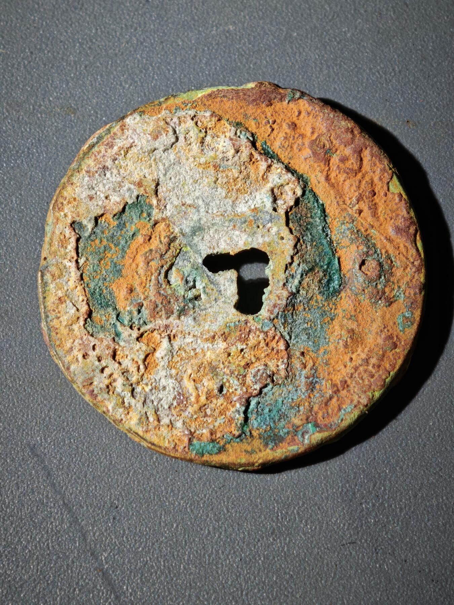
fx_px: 1959
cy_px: 302
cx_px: 227
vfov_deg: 17.6
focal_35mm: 112
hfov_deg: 13.2
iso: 250
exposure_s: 1/100
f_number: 2
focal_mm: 9
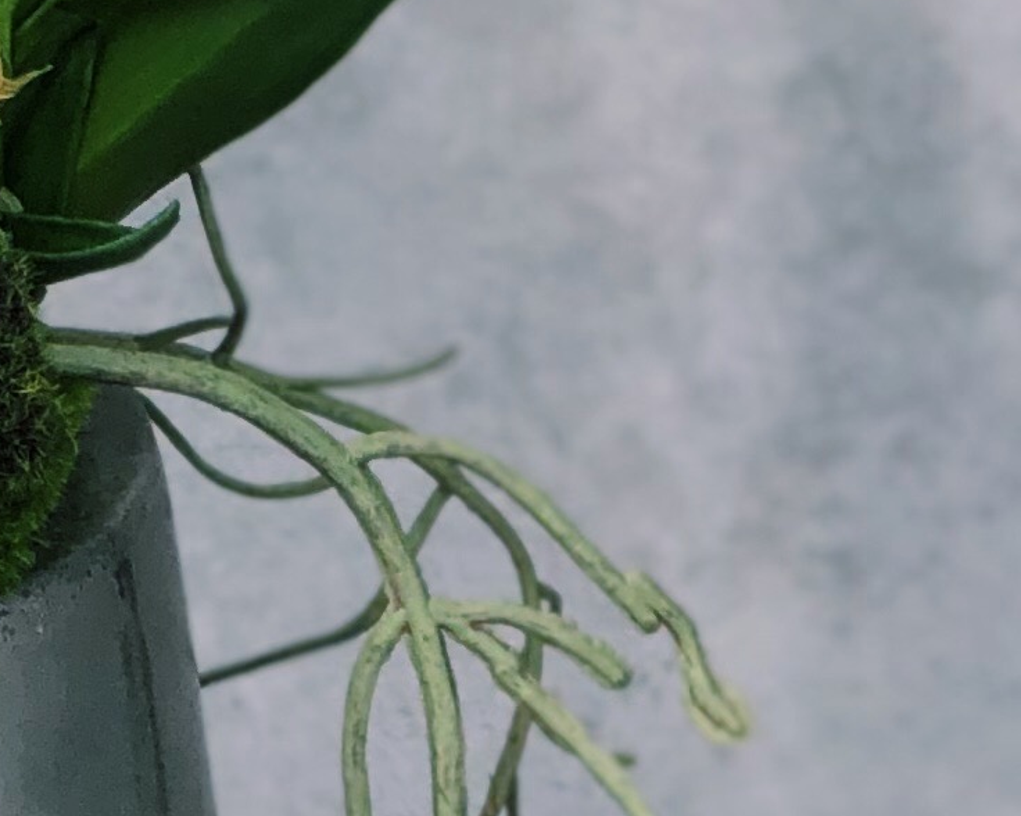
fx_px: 9212
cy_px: -1070
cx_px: -520
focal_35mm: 305
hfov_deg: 6.3
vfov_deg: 4.9
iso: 20
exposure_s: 1/326
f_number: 2.8
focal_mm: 6.6
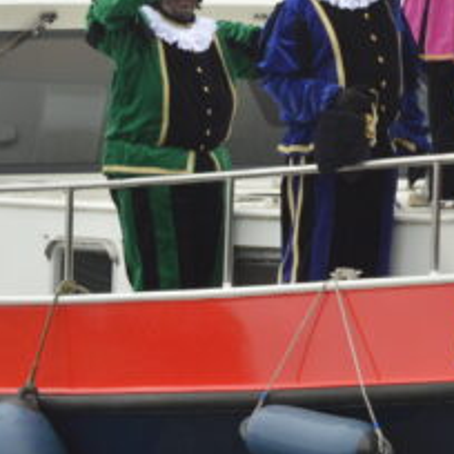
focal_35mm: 447
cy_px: 95
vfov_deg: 3.9
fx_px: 6633
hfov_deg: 3.9
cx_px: 516
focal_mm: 70
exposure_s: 1/100
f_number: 5.6
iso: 400
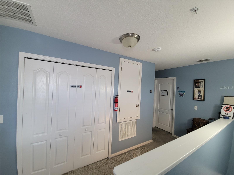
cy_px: 88
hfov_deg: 106.2
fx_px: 88
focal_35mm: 13
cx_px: 117
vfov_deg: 89.9
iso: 400
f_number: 2.2
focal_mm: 2.2
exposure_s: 1/40
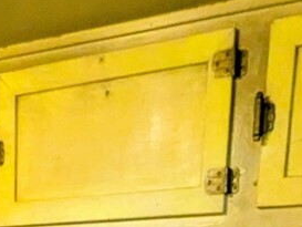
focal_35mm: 82
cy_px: 499
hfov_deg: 23.7
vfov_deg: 14.1
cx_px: 91
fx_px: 716
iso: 628
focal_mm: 1.83
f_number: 2.2
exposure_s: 1/24
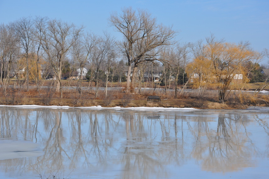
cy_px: 90
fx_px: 952
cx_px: 134
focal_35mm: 128
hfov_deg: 16.1
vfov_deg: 10.7
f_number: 10
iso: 200
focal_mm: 85
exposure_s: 1/400
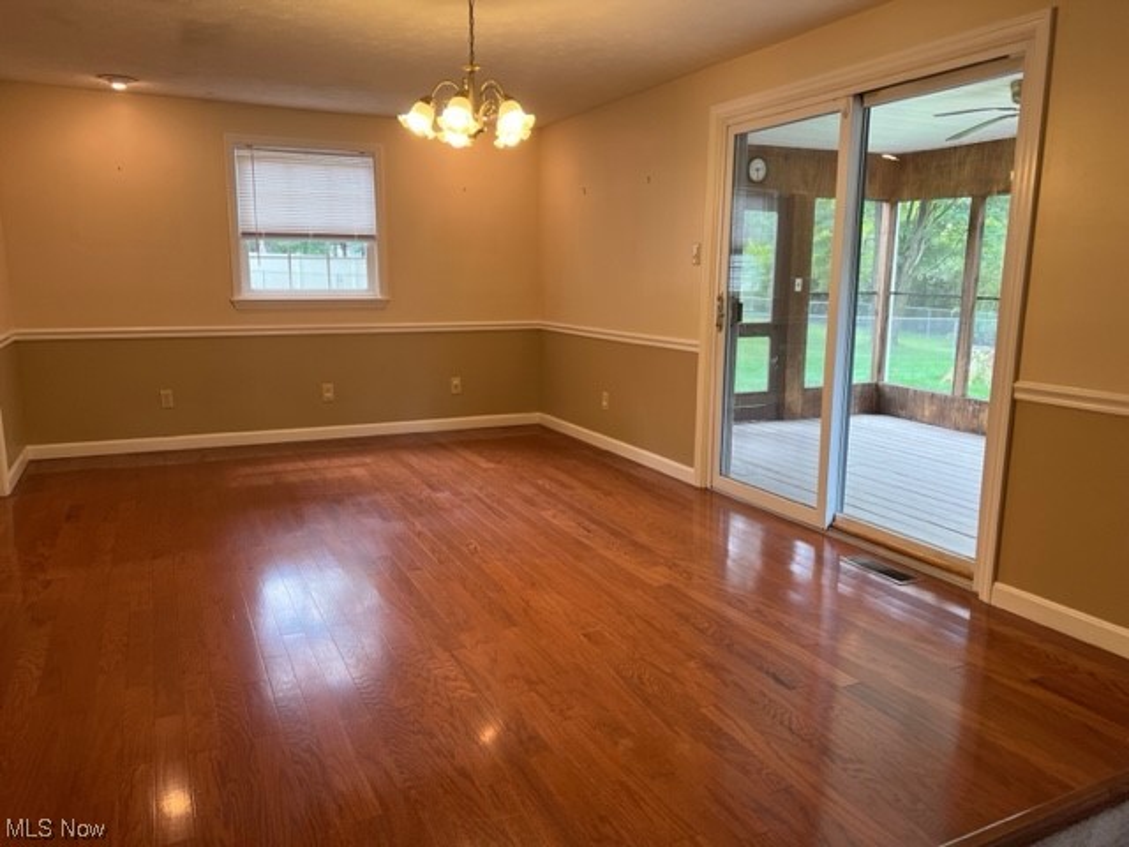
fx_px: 848
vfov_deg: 53.1
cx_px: 564
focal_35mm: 26
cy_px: 424
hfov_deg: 67.3
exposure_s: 1/60
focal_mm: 5.7
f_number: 1.5
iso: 80
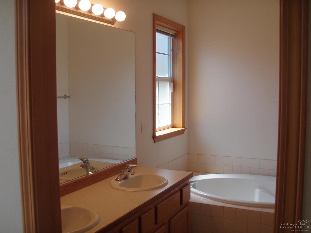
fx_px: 341
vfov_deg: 37.7
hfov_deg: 49.0
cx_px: 156
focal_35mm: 38
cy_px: 116
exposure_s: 1/40
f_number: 3.5
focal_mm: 6.7
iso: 80
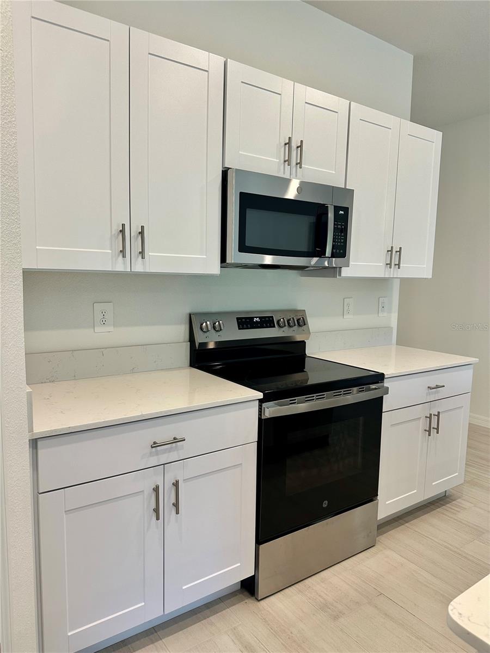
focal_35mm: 24
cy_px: 326
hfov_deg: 56.8
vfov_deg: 71.6
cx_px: 245
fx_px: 453
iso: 125
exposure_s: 1/120
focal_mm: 6.86
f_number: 1.78
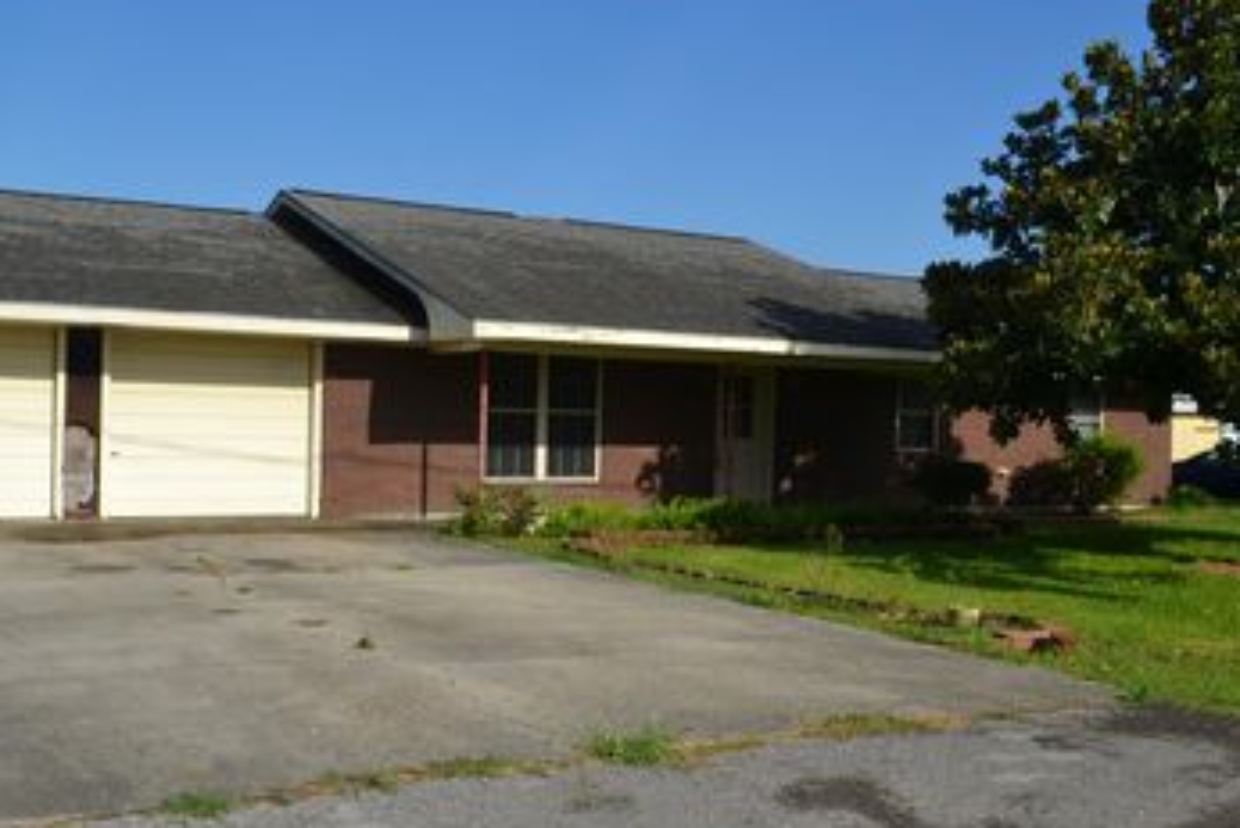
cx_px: 548
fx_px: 1344
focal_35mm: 39
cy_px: 432
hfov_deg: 49.4
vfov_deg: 34.2
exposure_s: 1/200
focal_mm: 18
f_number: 9
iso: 100
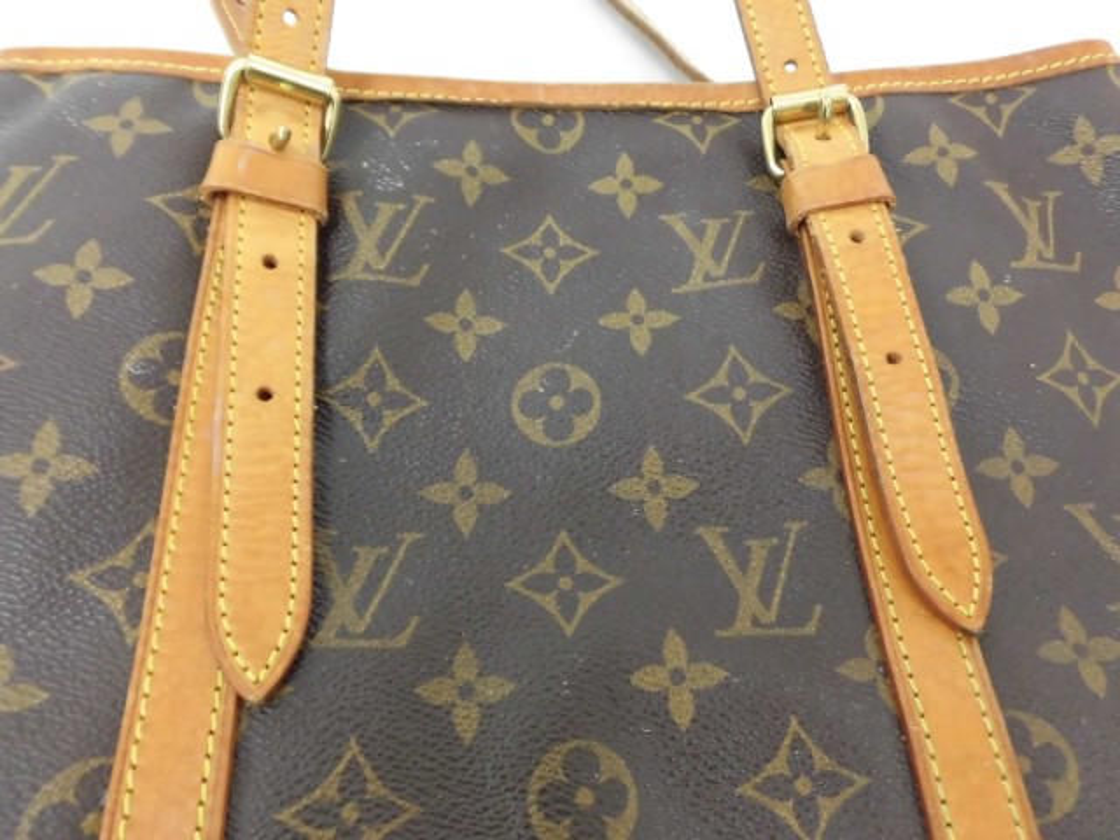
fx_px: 777
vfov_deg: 56.8
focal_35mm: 24
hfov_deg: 71.6
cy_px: 420
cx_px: 560
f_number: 3.1
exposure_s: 1/30
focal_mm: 4.3
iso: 320
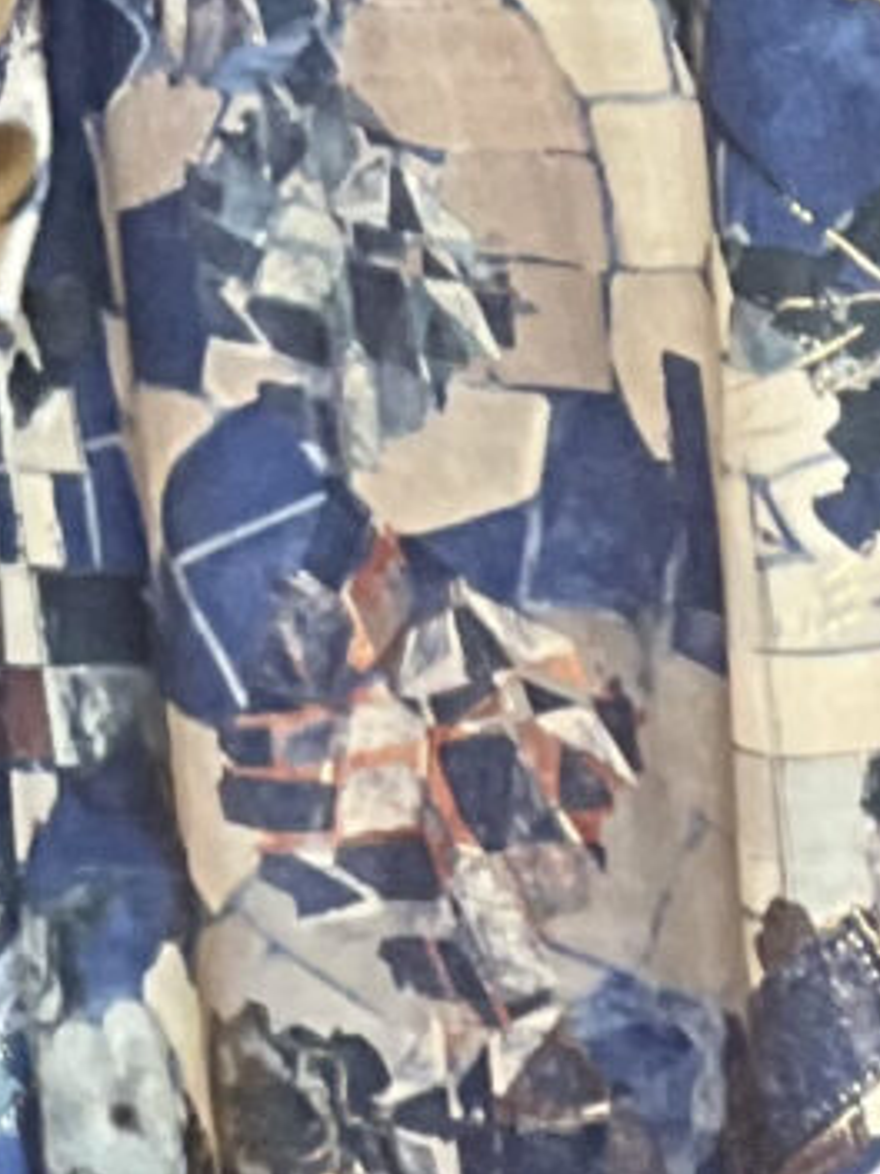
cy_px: -2275
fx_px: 18982
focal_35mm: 560
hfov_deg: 2.7
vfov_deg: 3.5
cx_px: 293
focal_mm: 9
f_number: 2.8
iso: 200
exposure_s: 1/100
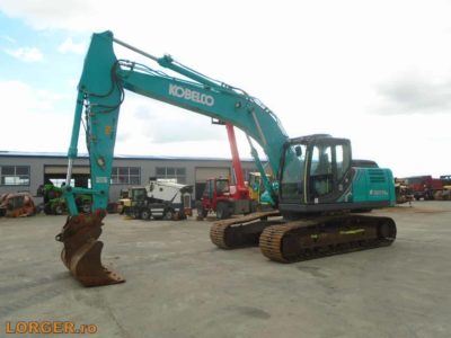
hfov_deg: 67.3
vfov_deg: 53.1
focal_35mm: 26
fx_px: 339
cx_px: 226
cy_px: 169
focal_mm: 4.6
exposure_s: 1/400
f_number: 3.2
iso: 100
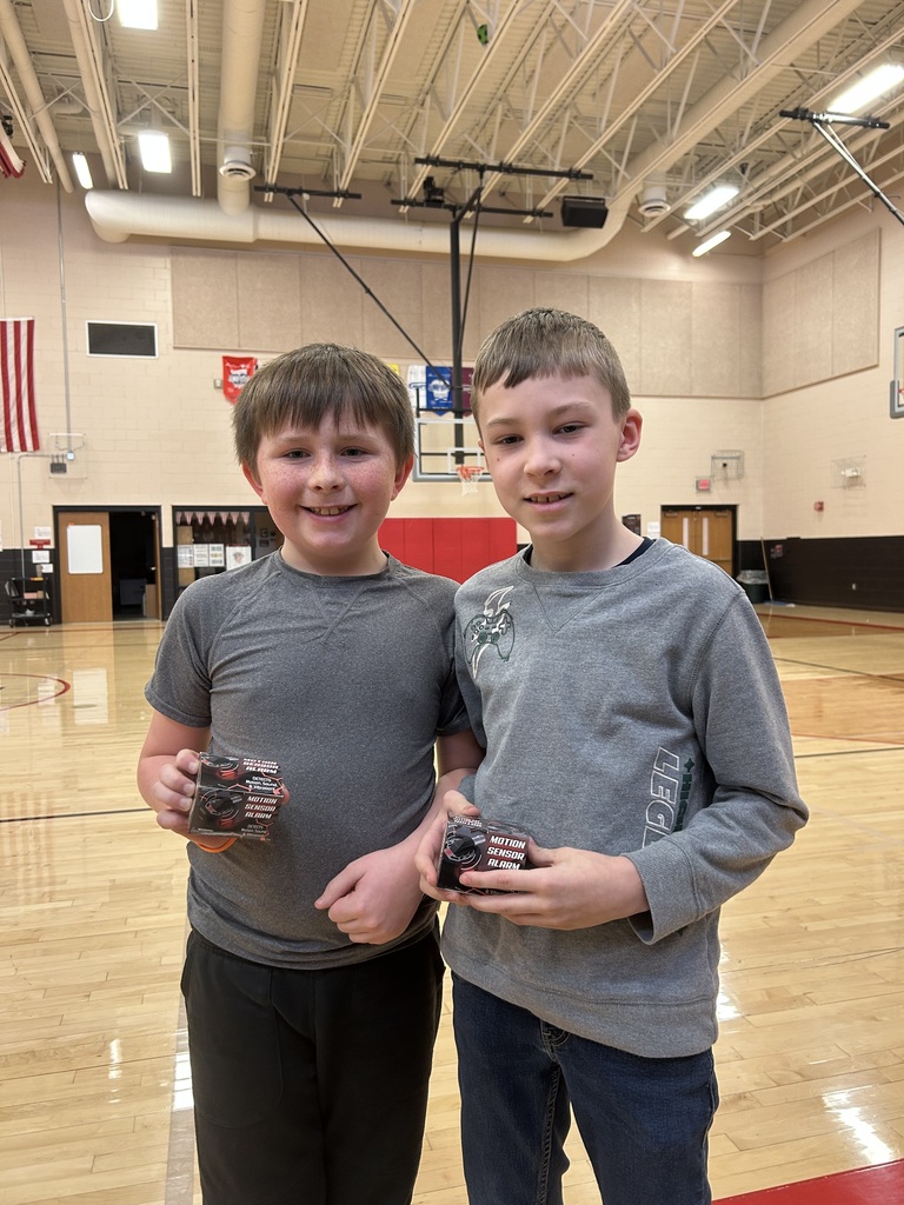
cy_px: 602
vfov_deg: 67.3
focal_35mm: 26
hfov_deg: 53.1
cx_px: 452
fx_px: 905
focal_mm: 5.7
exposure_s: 1/60
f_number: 1.5
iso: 125
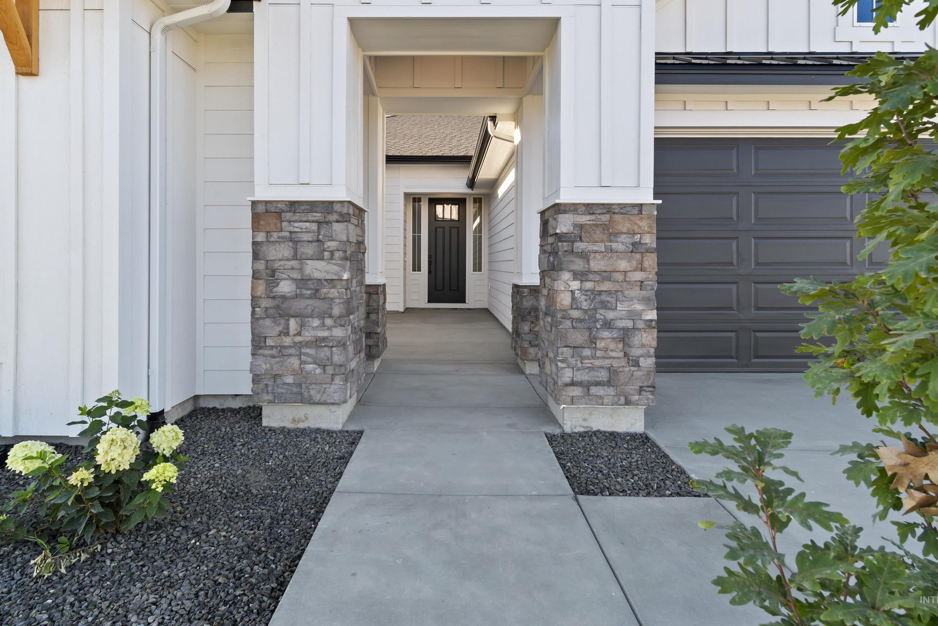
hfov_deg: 89.9
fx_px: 469
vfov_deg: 67.0
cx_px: 442
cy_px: 263
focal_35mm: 18
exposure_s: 1/40
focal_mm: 10
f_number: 11
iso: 320
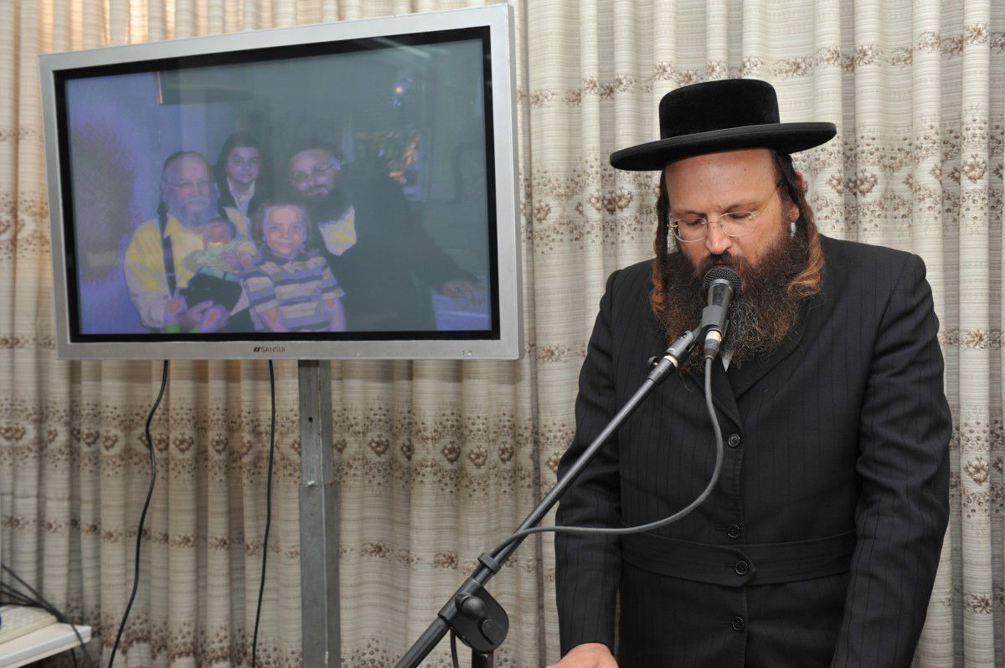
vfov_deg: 31.8
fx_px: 1172
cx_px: 502
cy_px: 334
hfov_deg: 46.4
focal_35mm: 42
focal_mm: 42
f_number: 5
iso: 400
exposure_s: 1/160
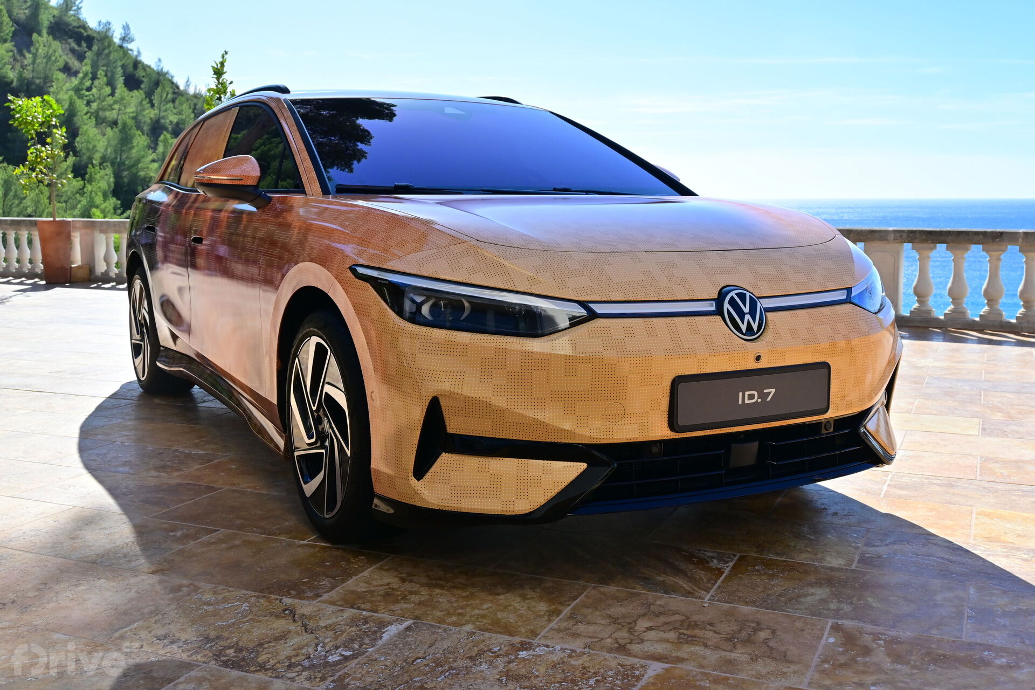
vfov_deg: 36.2
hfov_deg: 52.2
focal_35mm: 37
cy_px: 345
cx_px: 518
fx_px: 1056
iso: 250
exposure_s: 1/1250
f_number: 5.6
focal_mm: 24.5
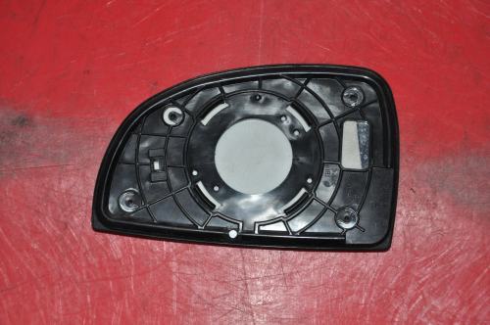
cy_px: 162
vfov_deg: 18.9
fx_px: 979
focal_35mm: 72
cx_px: 245
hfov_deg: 28.1
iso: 800
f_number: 4.8
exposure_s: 1/60
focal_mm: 48
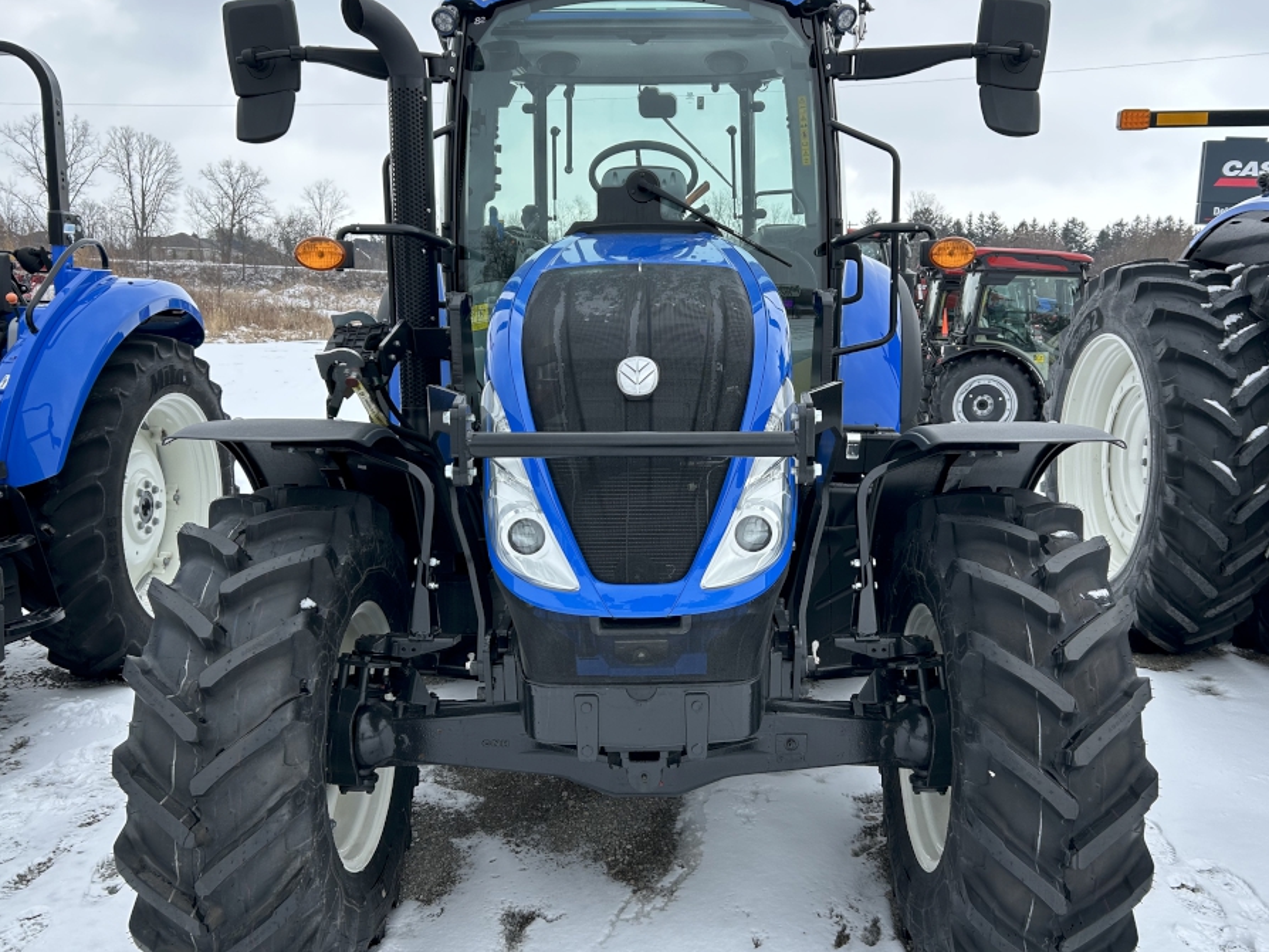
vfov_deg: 45.5
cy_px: 487
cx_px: 660
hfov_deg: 58.3
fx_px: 1137
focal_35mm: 31
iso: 50
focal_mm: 5.7
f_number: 1.5
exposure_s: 1/1209
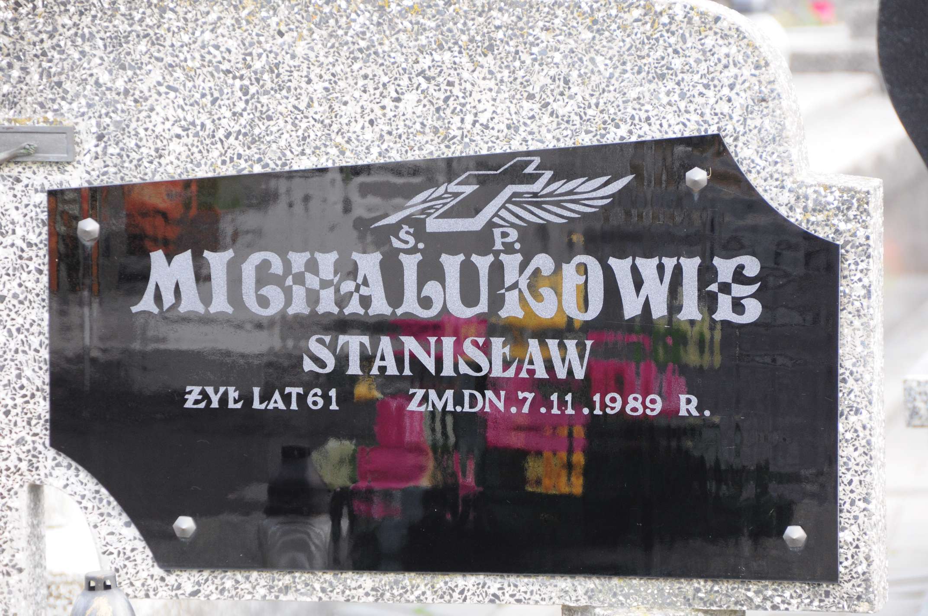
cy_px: 308
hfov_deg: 8.1
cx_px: 464
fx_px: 6565
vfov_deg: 5.4
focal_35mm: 255
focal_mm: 170
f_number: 7.1
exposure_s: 1/80
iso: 500
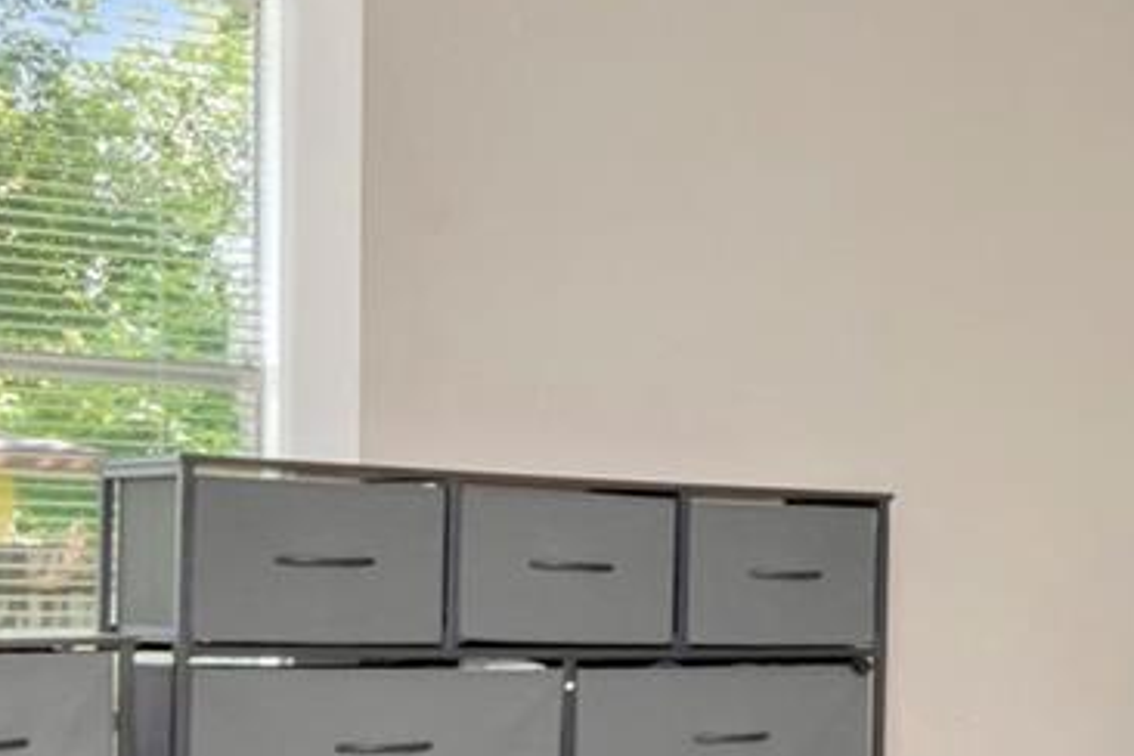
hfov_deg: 22.1
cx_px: 1797
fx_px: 2274
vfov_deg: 18.6
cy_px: 672
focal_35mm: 72
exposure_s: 1/80
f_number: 7.1
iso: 1250
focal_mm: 11
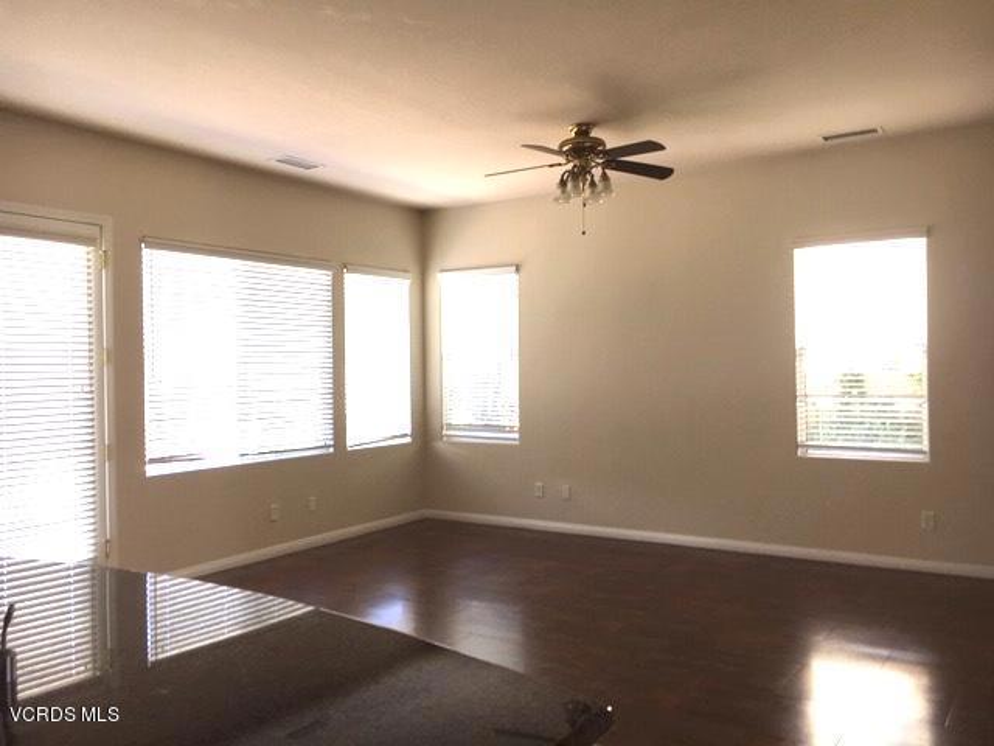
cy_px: 373
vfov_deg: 48.2
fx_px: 833
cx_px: 497
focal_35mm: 29
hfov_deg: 61.7
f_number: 2.2
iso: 32
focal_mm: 4.15
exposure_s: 1/40
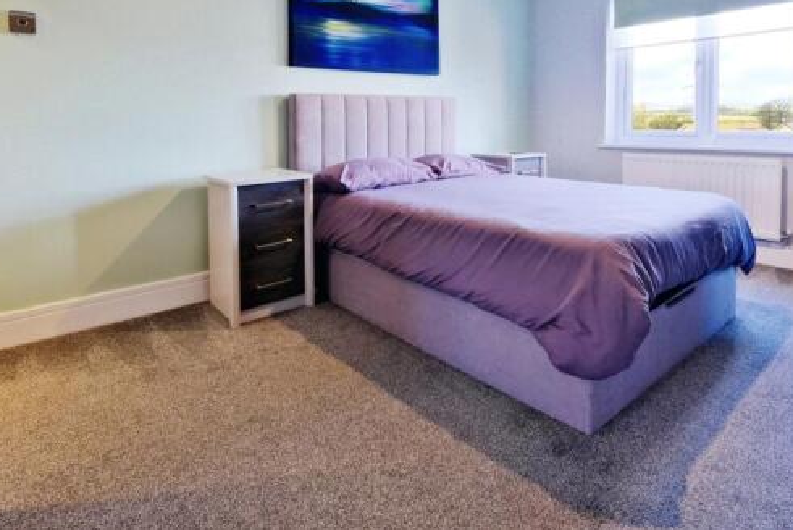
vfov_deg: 60.7
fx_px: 441
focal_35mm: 20
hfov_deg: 83.8
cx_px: 426
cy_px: 182
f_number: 8
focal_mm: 10
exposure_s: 1/13
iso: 500
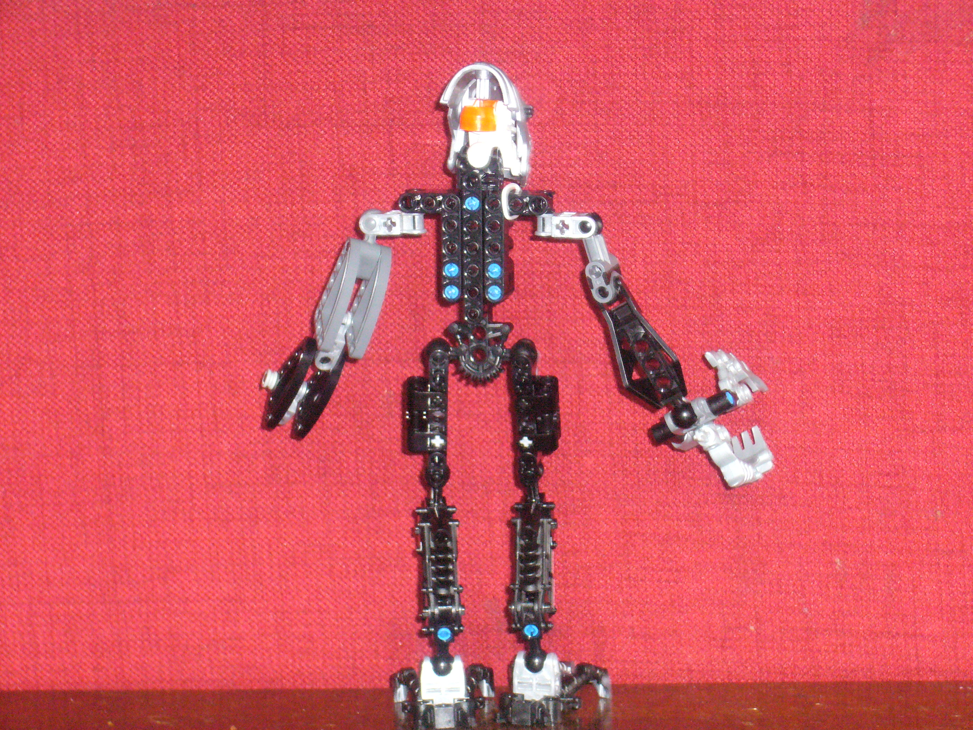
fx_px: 2951
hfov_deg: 18.7
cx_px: 486
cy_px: 365
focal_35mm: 105
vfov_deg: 14.1
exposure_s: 1/30
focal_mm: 17.4
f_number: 5
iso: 400
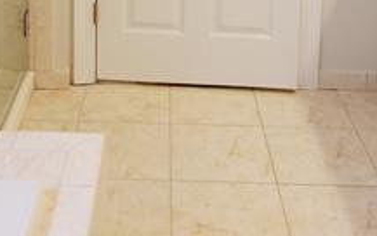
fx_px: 668
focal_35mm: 65
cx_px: 156
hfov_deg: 31.4
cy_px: -180
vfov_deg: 16.8
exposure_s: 1/59
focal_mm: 1.8
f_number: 2.2
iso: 80
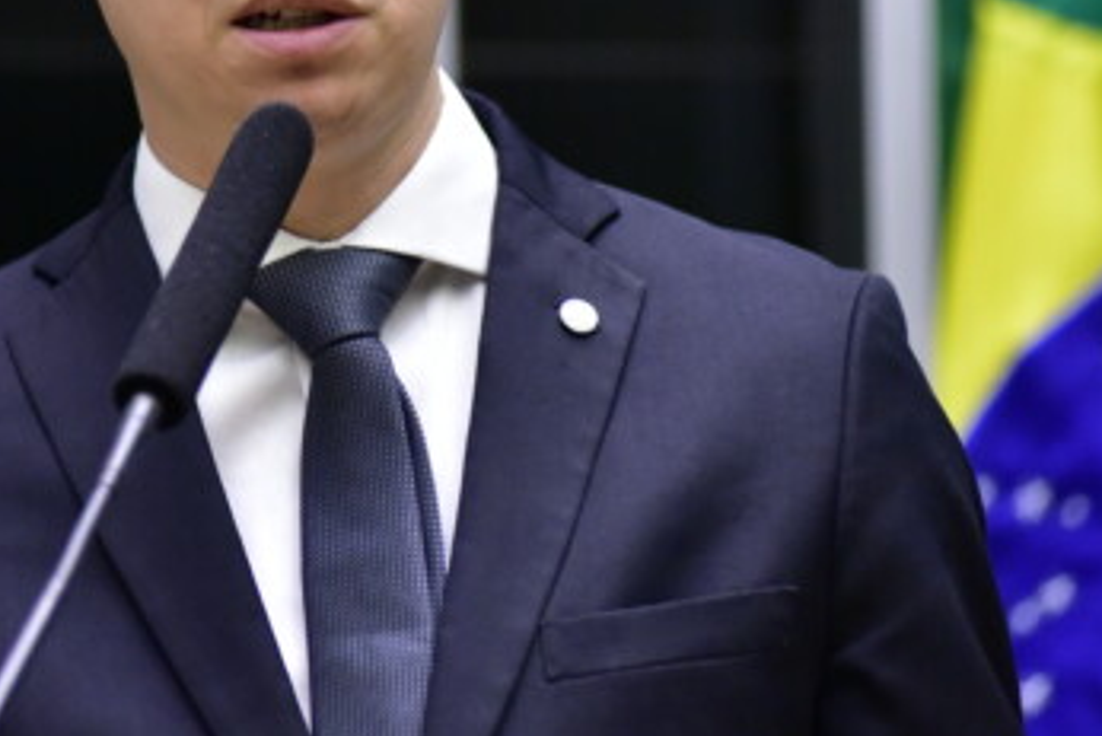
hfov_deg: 5.6
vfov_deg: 3.7
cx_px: 296
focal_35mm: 369
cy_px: 94
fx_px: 11300
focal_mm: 170
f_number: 2.8
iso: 4000
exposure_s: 1/160
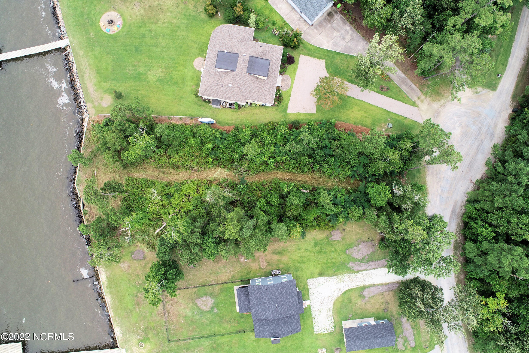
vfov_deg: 53.1
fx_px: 353
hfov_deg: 73.7
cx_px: 264
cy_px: 176
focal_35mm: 24
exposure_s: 1/200
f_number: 4.5
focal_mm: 8.8
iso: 100
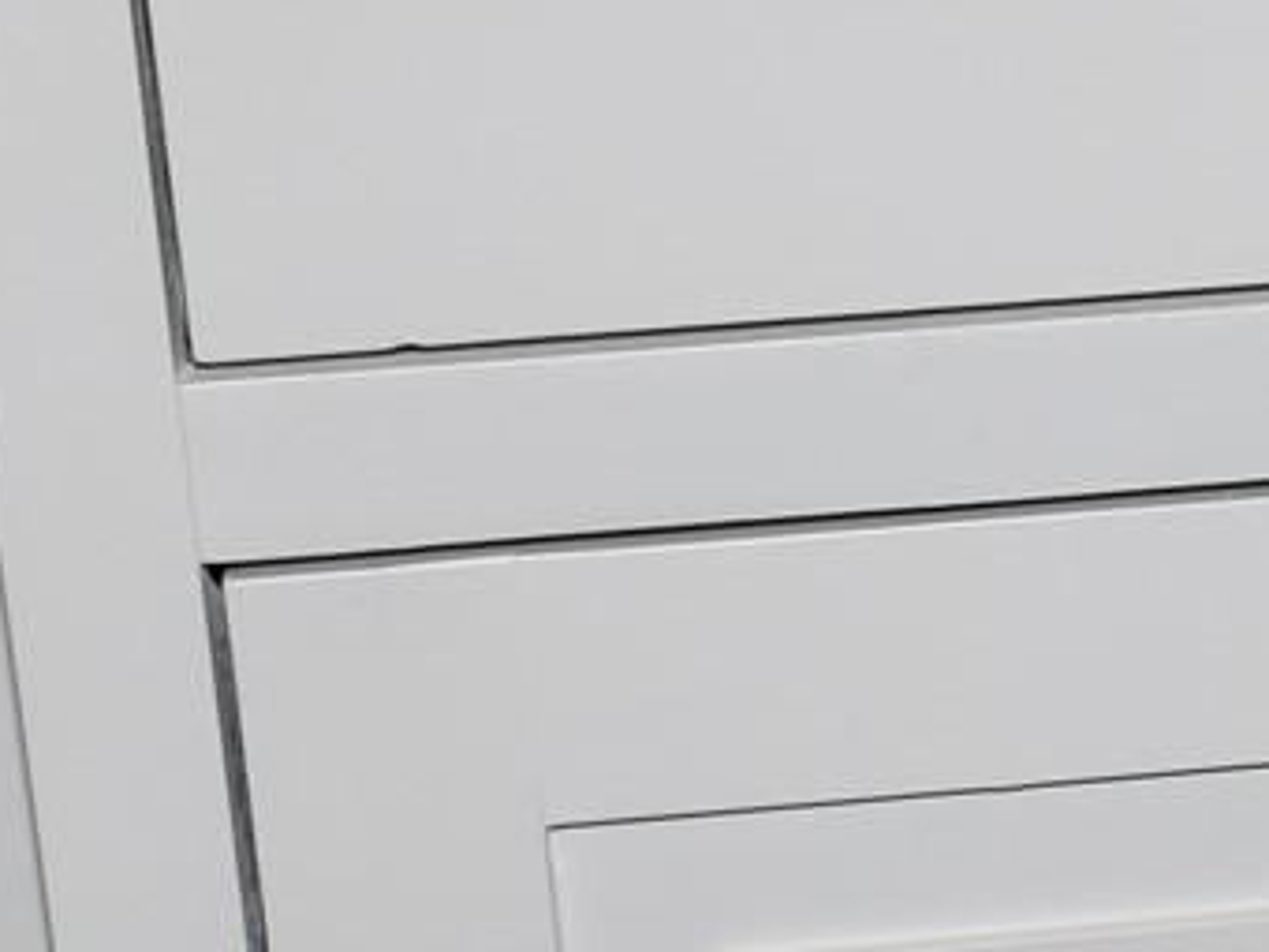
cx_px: 2180
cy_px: 877
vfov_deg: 8.9
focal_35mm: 166
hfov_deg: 11.2
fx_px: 6085
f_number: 4.5
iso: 180
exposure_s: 1/160
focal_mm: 18
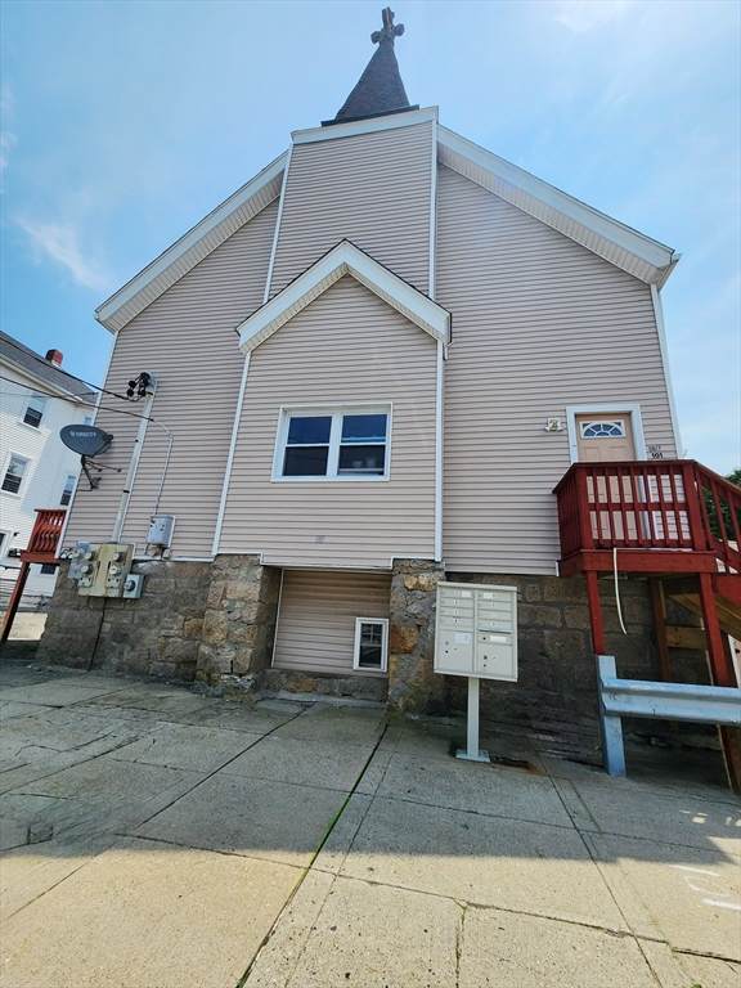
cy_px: 494
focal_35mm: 13
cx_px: 370
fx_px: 371
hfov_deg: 89.9
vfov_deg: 106.2
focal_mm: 2.2
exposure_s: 1/3455
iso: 50
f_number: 2.2
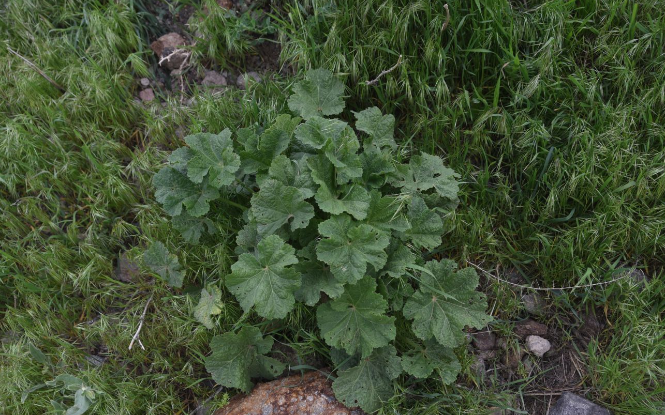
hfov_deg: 58.1
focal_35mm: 33
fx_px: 598
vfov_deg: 38.3
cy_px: 221
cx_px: 336
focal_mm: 32
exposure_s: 1/125
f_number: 7.1
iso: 320
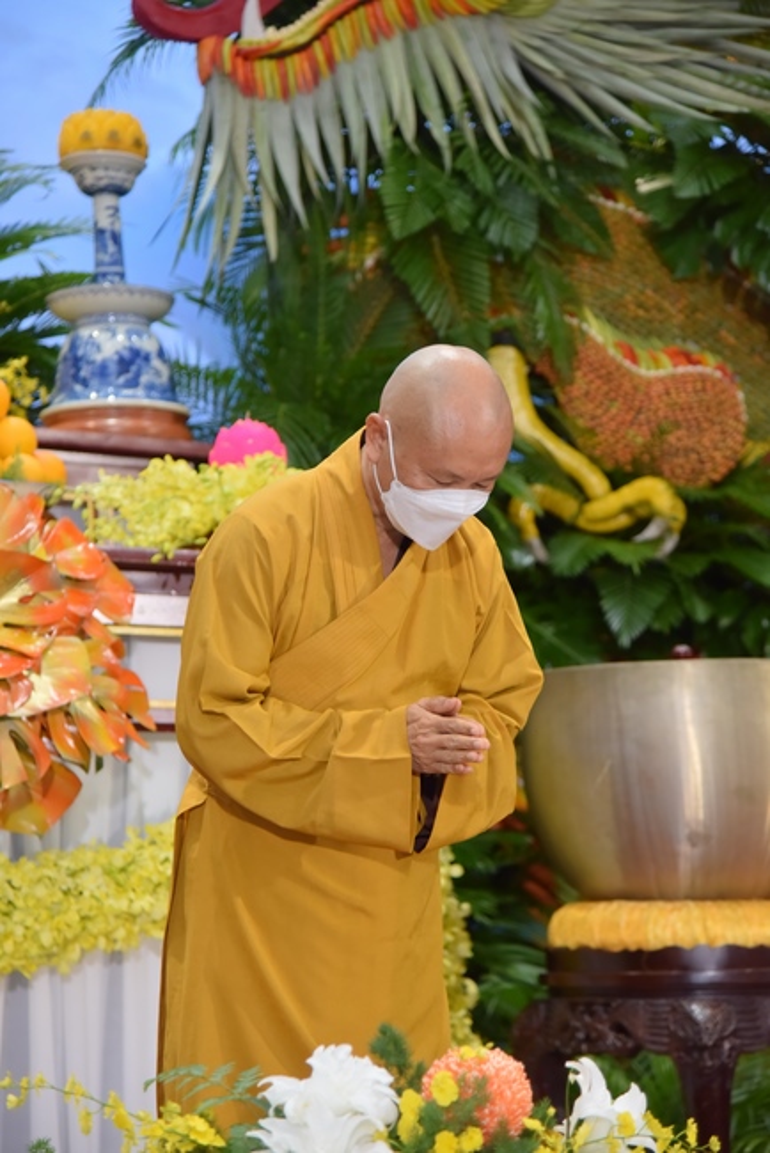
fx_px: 3044
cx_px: 385
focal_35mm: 95
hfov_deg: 14.4
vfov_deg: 21.4
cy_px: 576
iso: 1250
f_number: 4
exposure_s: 1/200
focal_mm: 95
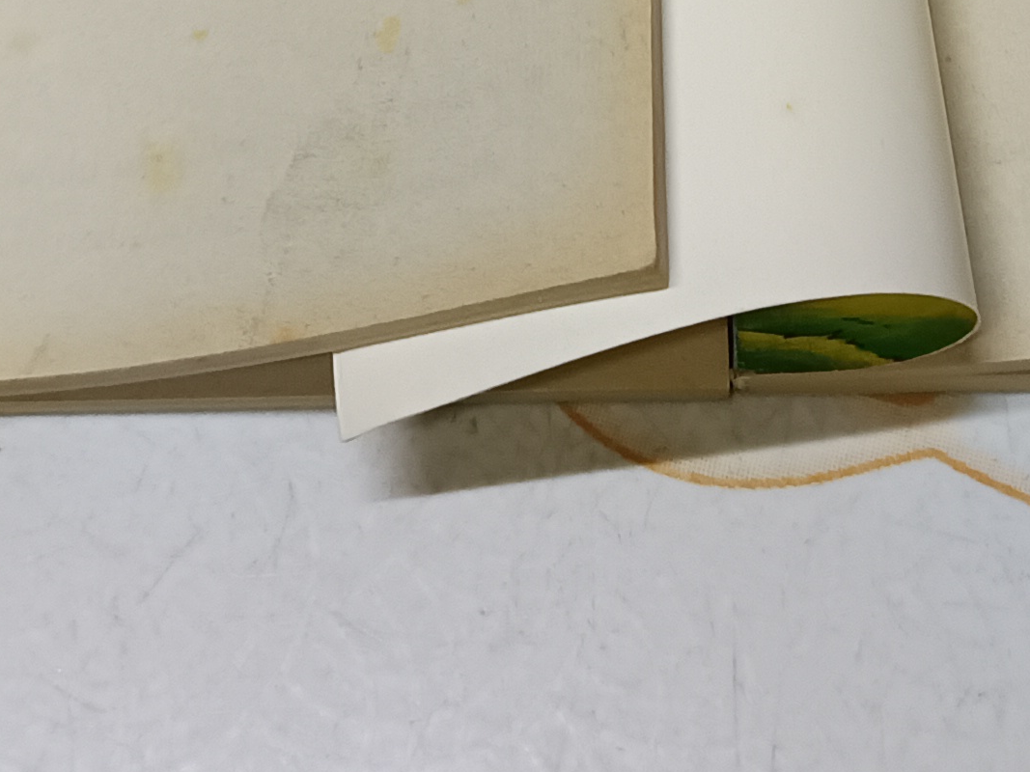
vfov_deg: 15.0
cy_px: -462
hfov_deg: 21.7
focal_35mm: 90
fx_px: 2678
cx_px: 623
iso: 896
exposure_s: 1/33.3
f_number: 1.7
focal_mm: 5.31
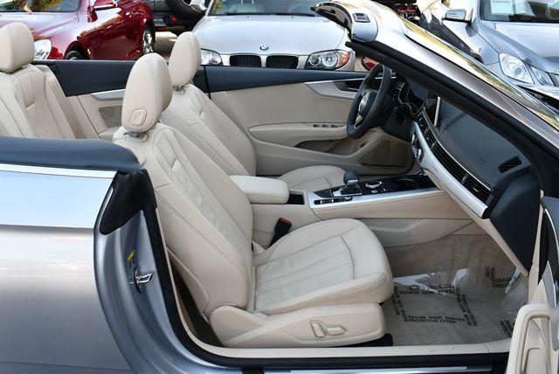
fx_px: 559
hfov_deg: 53.1
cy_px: 187
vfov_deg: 36.9
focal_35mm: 36
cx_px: 280
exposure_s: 1/250
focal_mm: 18
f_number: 5.6
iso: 400
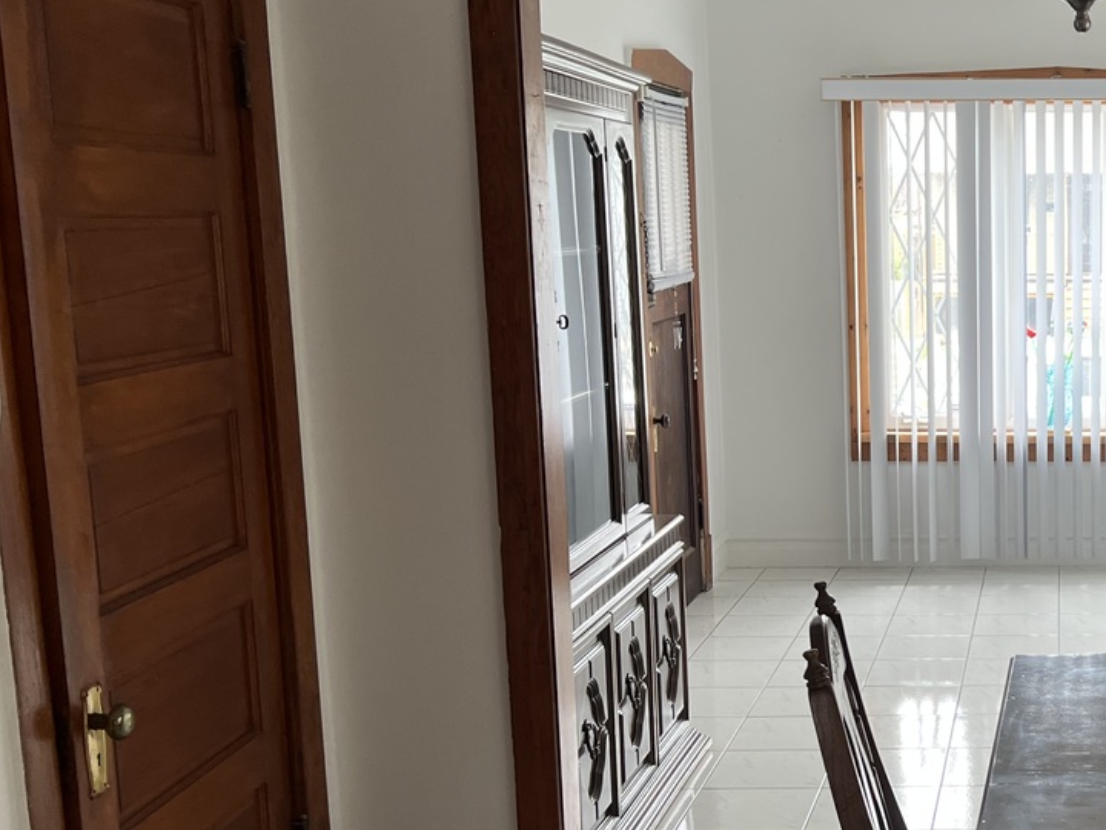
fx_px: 1661
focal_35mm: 52
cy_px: 493
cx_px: 1045
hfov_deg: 34.3
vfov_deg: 28.0
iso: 80
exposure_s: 1/121
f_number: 1.5
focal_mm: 5.7
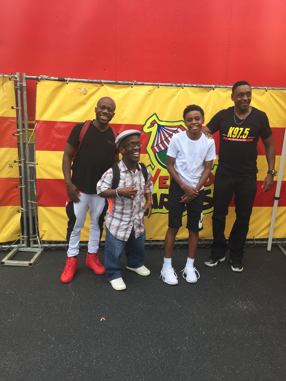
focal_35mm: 29
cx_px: 143
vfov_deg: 61.7
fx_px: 319
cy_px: 190
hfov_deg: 48.2
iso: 32
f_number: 2.2
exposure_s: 1/163
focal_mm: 4.15
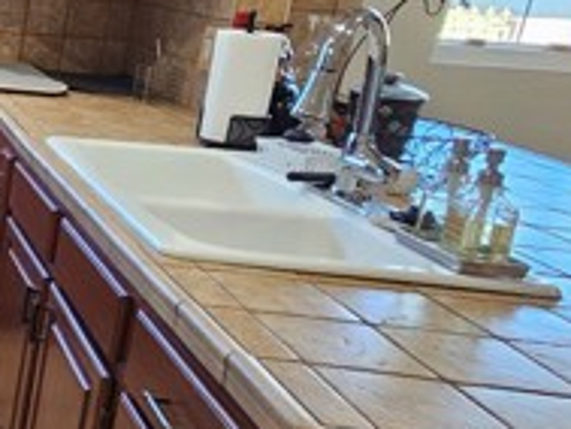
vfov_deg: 32.4
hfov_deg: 25.8
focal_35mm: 44
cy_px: 118
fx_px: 726
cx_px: -356
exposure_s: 1/60
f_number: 2.2
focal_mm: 2.2
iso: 200
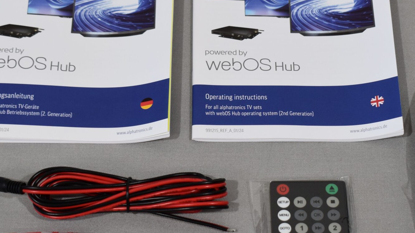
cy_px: 110
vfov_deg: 11.1
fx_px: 1199
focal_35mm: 109
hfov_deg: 19.6
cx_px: 234
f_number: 5.6
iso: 360
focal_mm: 36
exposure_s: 1/125
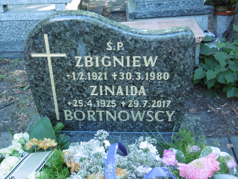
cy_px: 90
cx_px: 119
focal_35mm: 51
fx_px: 351
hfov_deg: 37.5
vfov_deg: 28.6
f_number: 4
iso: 320
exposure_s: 1/60
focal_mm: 9.2
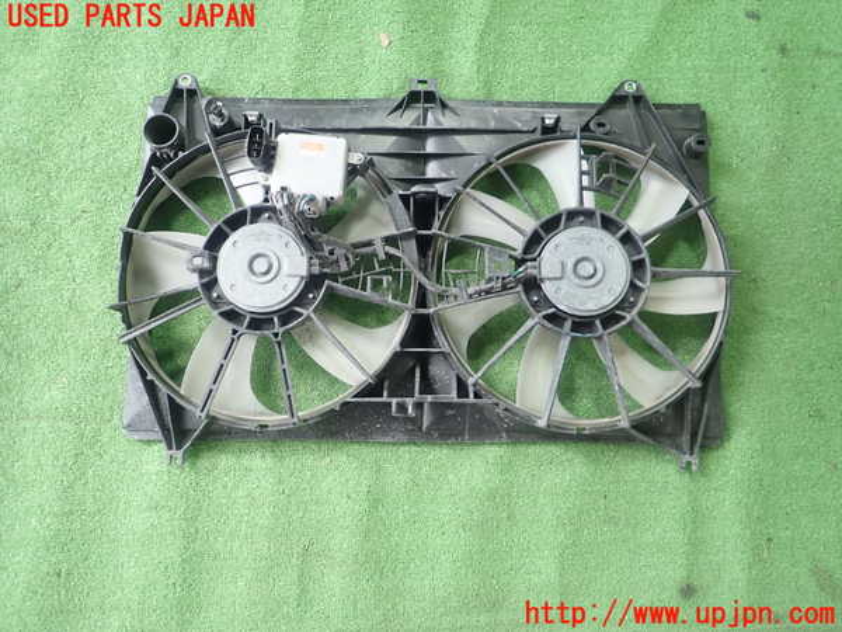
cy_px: 316
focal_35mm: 25
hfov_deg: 69.4
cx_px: 421
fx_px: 608
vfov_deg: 54.9
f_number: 2
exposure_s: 1/60
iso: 160
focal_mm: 4.5
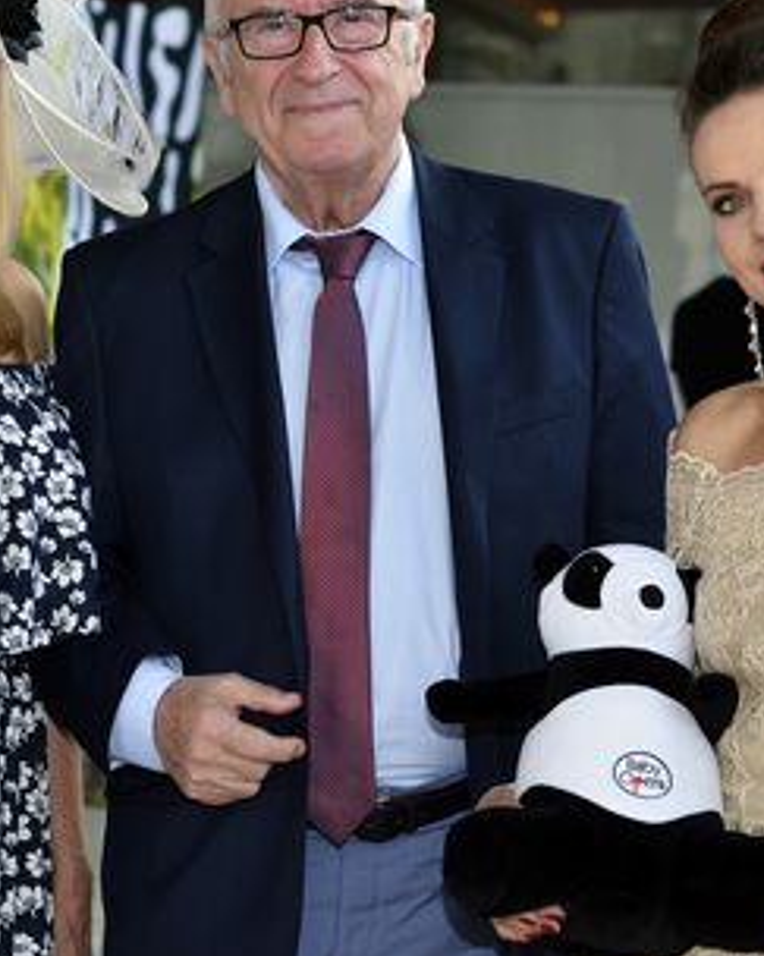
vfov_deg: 13.0
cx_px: 192
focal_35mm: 148
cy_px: 303
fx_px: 4185
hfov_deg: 10.4
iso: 320
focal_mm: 50
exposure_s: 1/250
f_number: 3.5
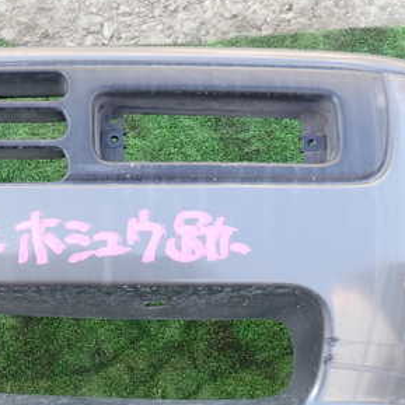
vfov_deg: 31.0
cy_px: 240
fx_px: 728
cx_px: 45
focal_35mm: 55
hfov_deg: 29.8
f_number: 3.2
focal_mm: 5.4
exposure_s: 1/80
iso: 100
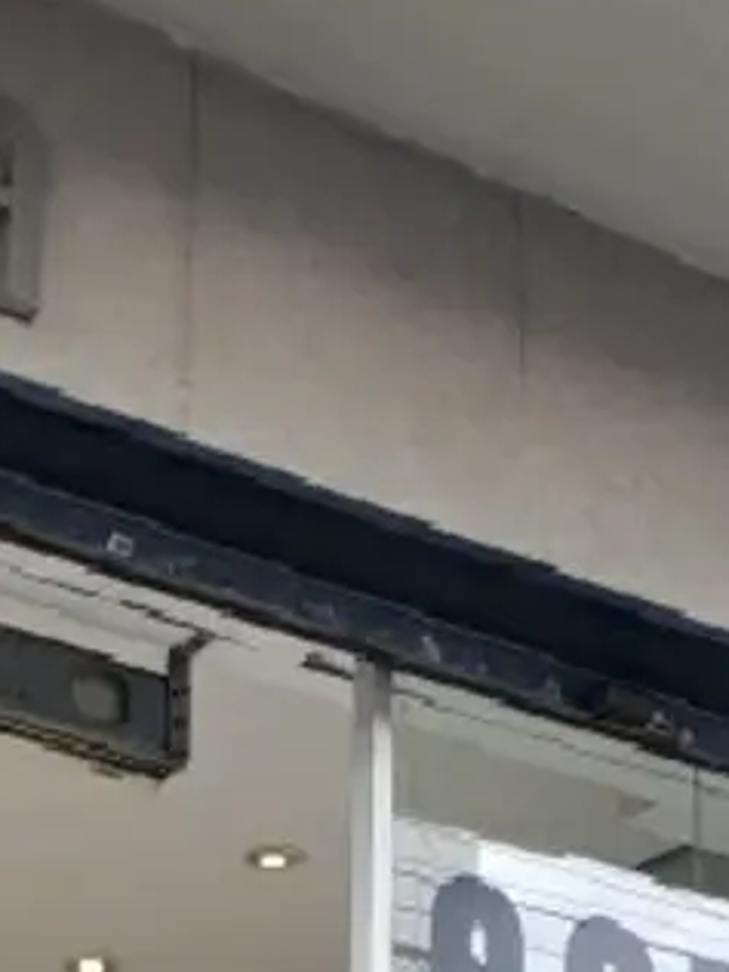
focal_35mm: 95
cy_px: 1390
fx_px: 2668
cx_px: -62
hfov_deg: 15.2
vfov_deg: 18.6
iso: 50
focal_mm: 4.3
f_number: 2.4
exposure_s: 1/132
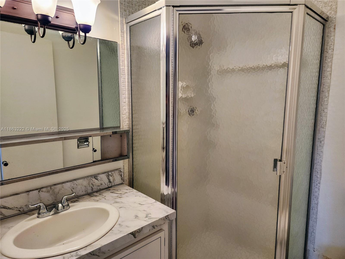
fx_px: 229
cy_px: 130
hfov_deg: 73.9
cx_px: 172
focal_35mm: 23
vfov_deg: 58.9
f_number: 1.8
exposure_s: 1/120
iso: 125
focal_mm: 6.4
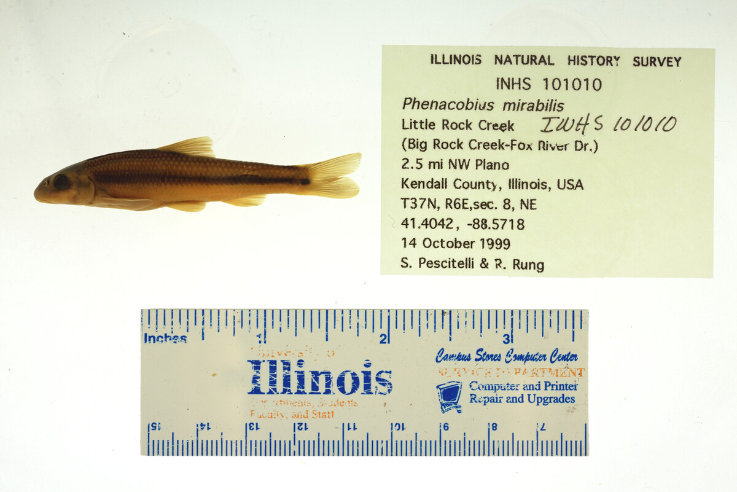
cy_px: 246
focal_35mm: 60
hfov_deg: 33.4
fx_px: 1229
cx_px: 368
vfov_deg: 22.6
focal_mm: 60
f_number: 10
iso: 100
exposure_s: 1/200
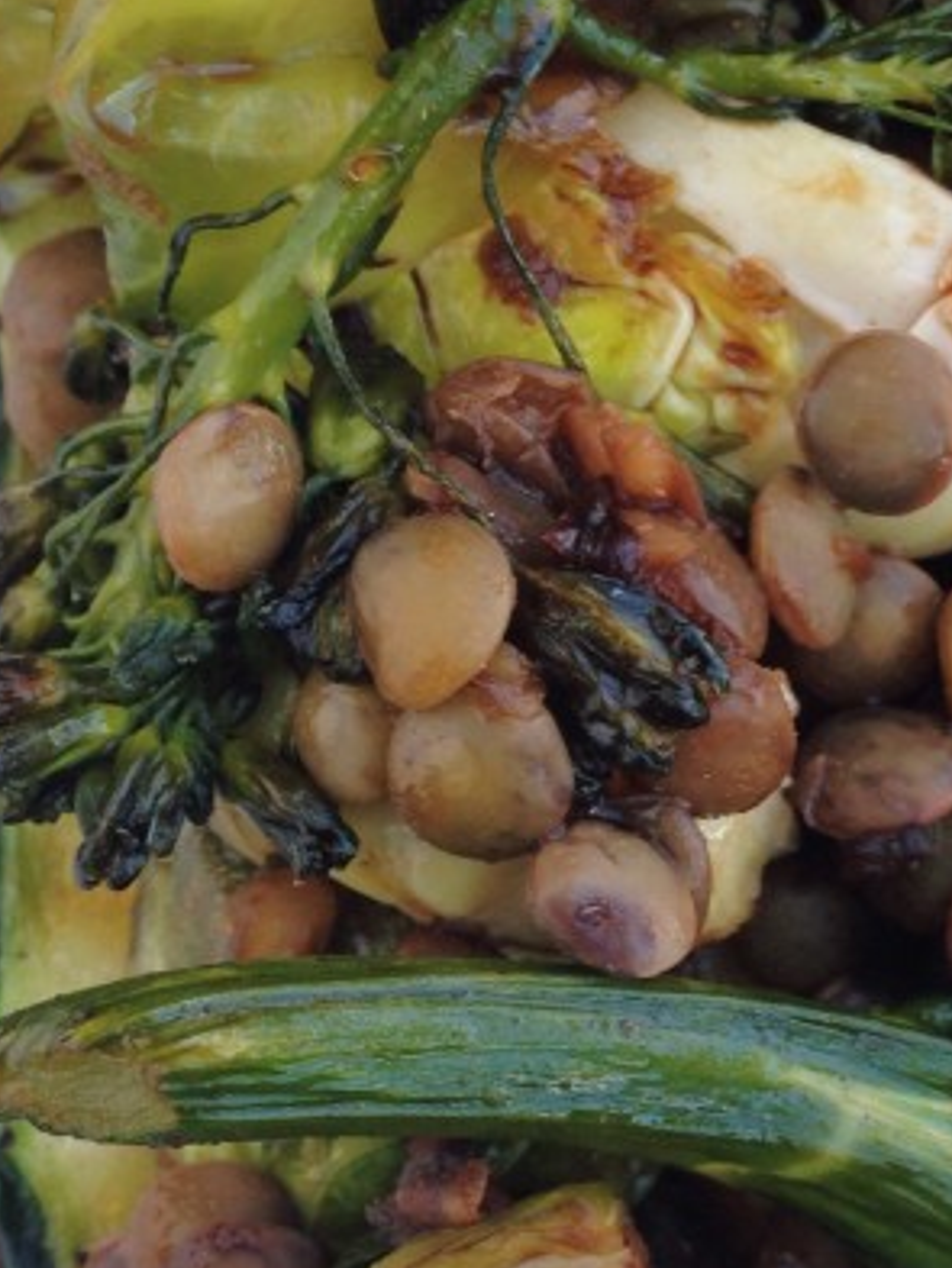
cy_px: 865
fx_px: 3152
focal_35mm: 86
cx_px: 778
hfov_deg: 17.0
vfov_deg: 22.6
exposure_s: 1/30
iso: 50
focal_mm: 4.12
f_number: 2.4
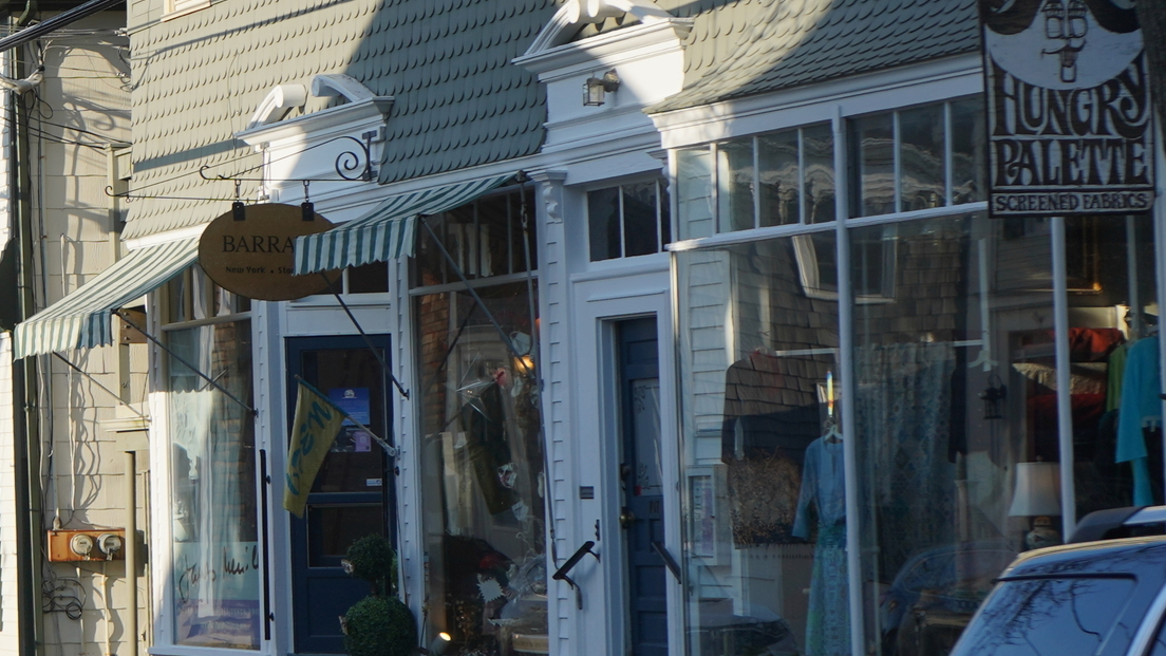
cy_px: 191
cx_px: -255
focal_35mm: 137
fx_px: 4236
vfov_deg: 8.8
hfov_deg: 15.1
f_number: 5
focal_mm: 47
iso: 100
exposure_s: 1/500
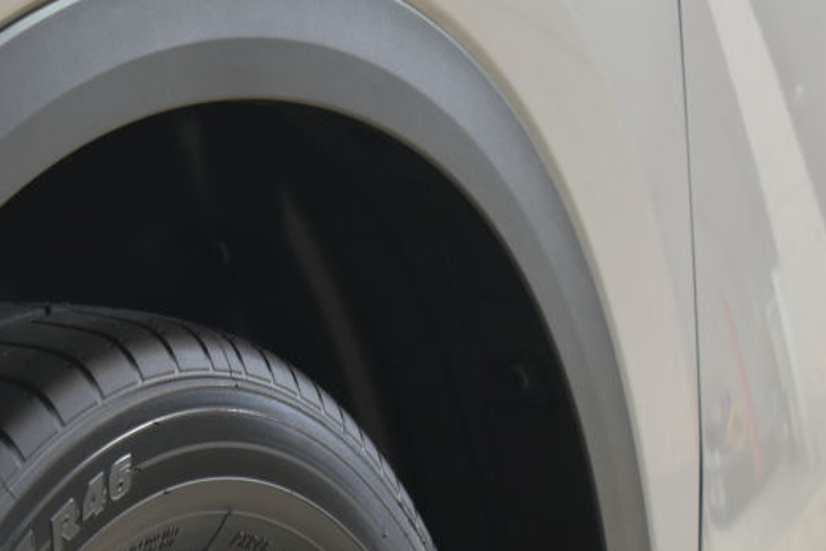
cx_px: 135
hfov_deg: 9.1
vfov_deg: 6.1
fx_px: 5164
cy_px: 249
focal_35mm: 225
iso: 800
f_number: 5.6
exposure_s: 1/30
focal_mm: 52
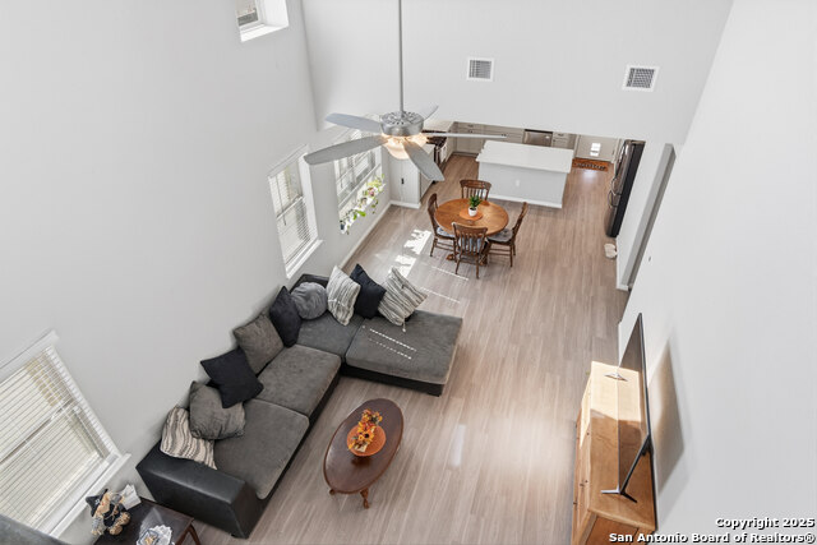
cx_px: 408
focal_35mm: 21
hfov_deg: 81.2
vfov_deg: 59.5
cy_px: 272
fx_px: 477
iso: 500
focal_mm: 14
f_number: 9
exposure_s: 1/4000
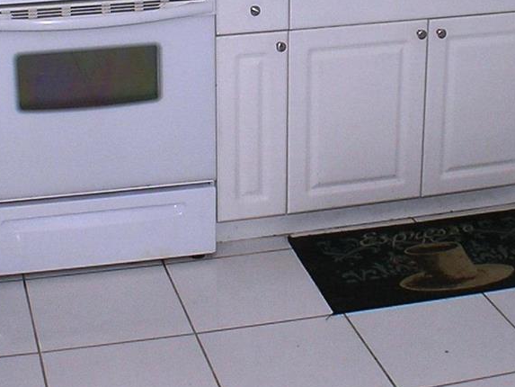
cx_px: 231
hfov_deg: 19.6
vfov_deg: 14.6
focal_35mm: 100
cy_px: 25
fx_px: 1488
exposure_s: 1/60.1
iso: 50
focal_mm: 5.8
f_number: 4
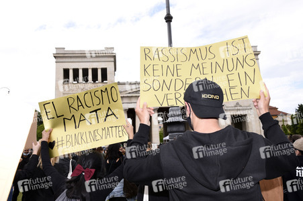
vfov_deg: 37.8
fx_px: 294
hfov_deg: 54.5
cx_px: 152
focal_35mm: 35
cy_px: 100
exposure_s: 1/160
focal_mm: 35
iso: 320
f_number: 11
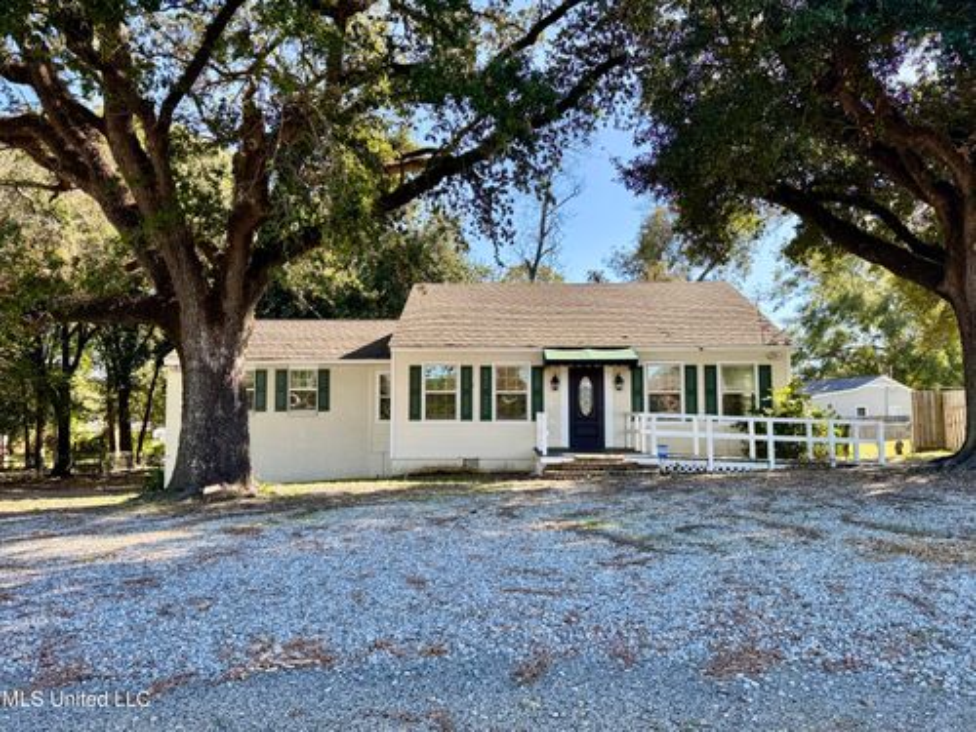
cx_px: 488
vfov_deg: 56.8
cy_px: 366
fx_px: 677
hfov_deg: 71.6
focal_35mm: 24
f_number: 1.78
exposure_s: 1/832
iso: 80
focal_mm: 6.76
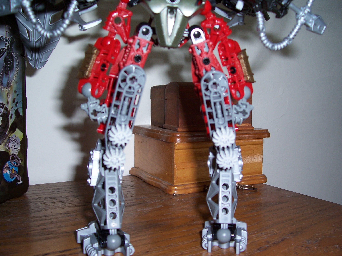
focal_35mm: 34
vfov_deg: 41.8
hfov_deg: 54.0
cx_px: 171
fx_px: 336
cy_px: 128
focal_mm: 5.6
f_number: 2.7
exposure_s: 1/60
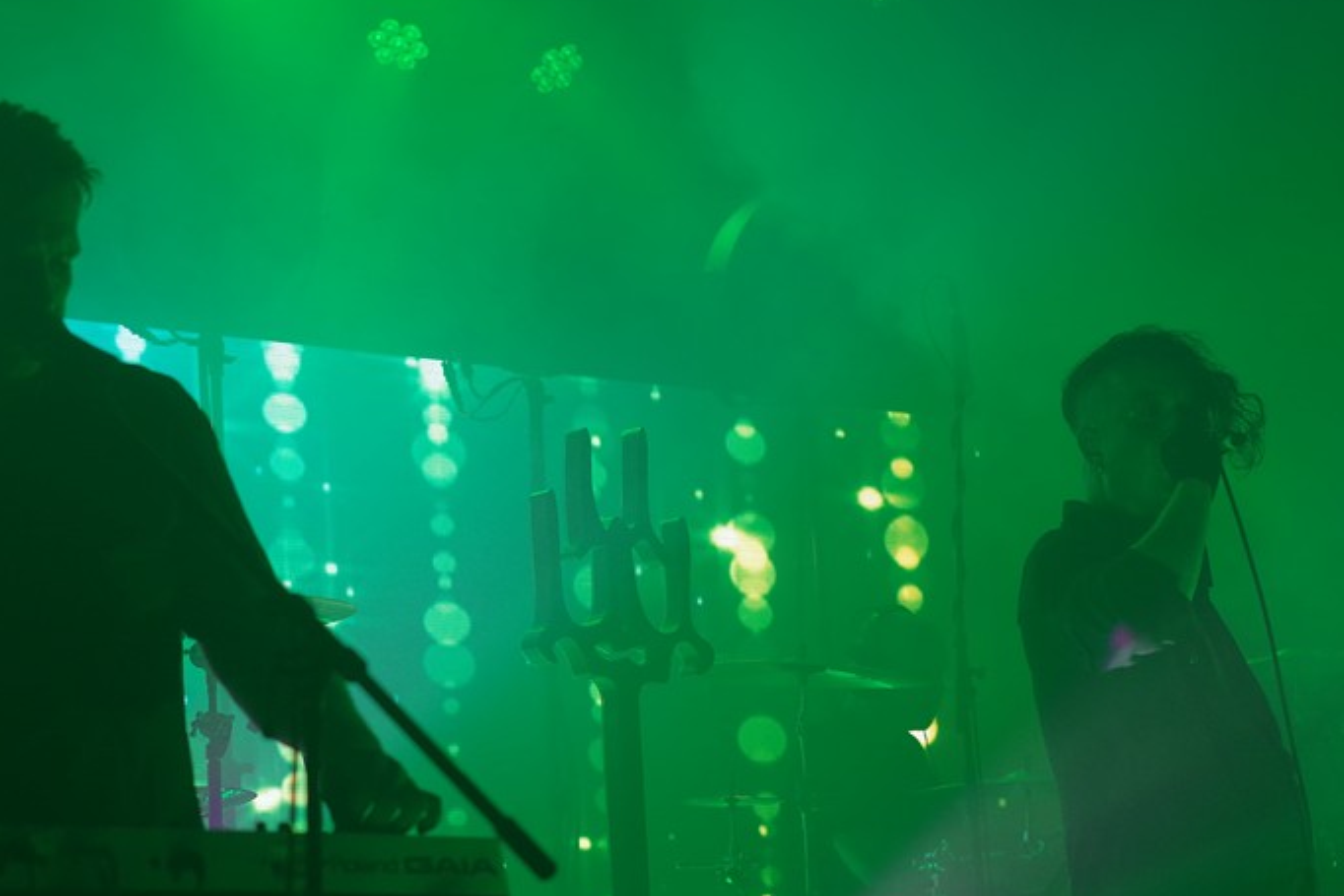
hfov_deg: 20.6
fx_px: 3697
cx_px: 623
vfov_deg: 13.8
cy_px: 561
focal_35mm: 99
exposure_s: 1/1000
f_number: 2.5
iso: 800
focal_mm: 50
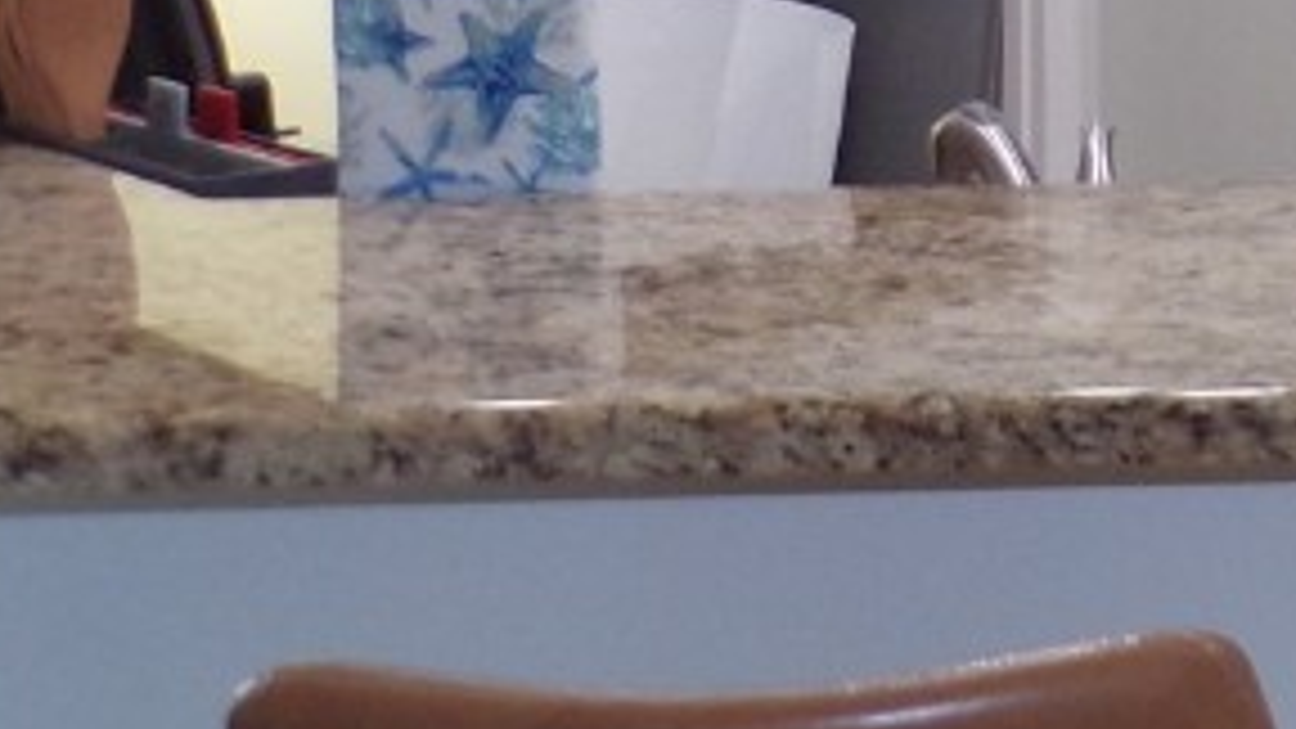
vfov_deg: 12.2
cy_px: -486
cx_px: 1616
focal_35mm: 93
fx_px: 3196
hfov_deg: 21.1
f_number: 3
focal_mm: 4.3
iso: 200
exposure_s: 1/34
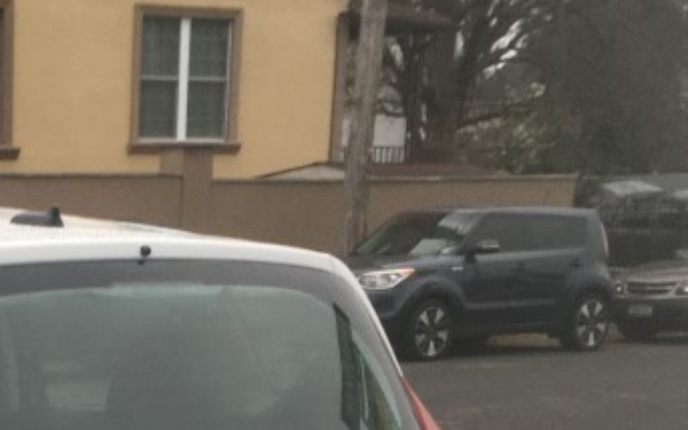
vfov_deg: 13.4
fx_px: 1726
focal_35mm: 92
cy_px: 645
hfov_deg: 21.3
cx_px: -93
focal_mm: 4.15
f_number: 2.2
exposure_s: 1/120
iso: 32
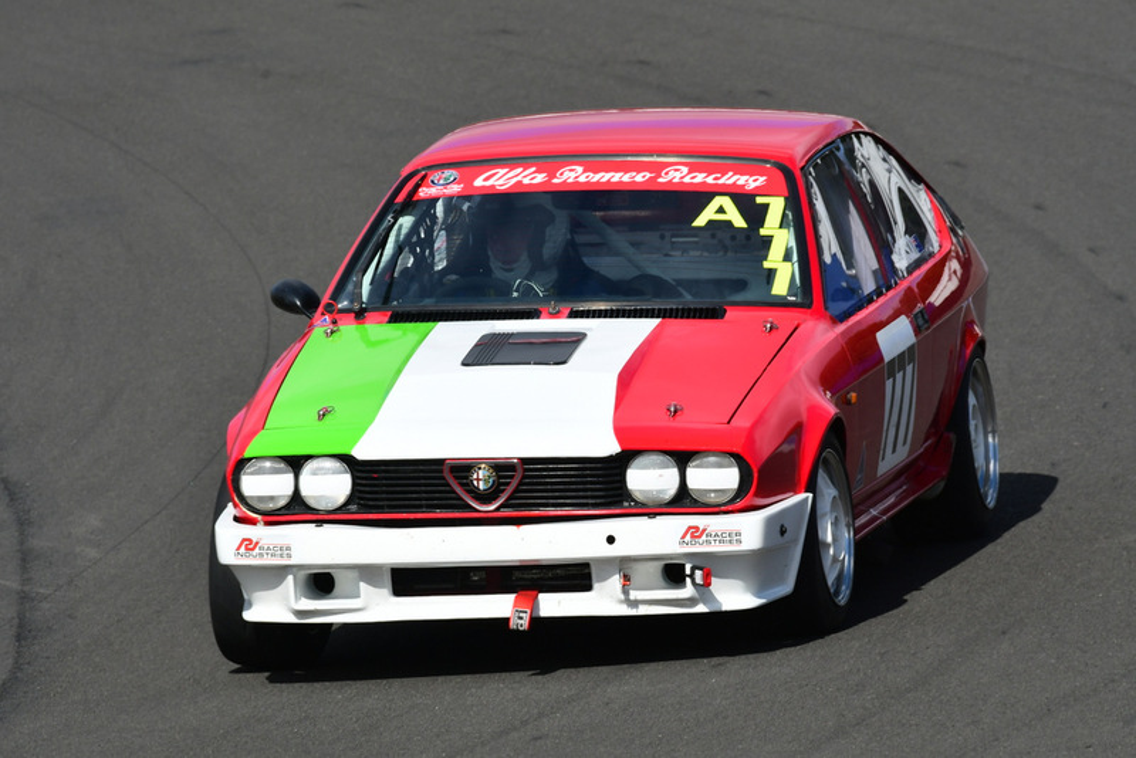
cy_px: 379
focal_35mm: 630
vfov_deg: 2.2
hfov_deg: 3.3
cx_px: 568
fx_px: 19886
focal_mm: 420
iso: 400
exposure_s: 1/640
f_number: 13
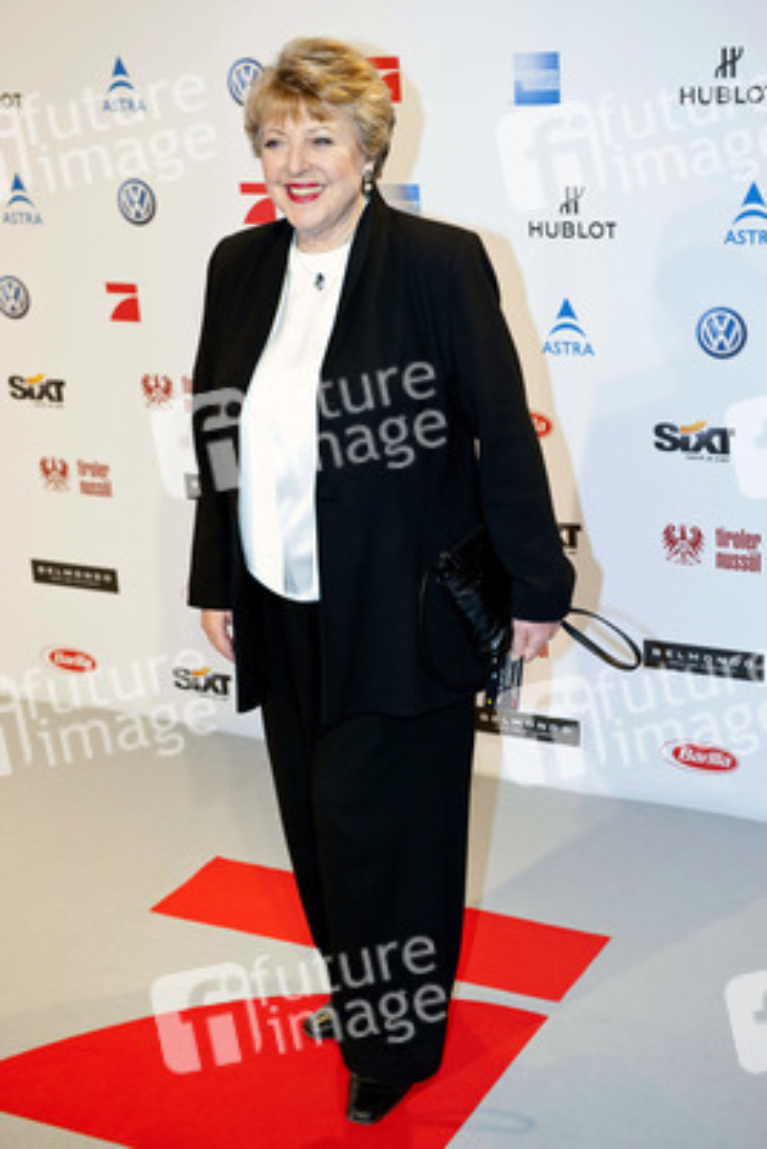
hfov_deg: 22.6
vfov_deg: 33.4
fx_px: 1916
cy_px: 574
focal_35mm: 60
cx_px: 384
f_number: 4.5
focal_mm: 60
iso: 1600
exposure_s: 1/200
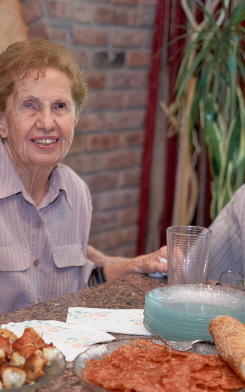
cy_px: 195
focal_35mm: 108
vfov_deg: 19.3
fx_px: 1153
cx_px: 181
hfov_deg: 12.1
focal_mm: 70
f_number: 3.2
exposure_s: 1/80
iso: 1600
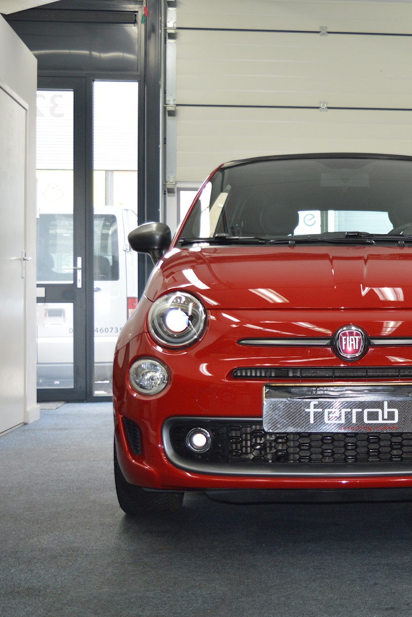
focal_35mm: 62
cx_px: 406
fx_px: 1060
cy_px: 309
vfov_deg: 32.5
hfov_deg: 21.3
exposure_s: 1/80
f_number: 4
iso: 400
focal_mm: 27
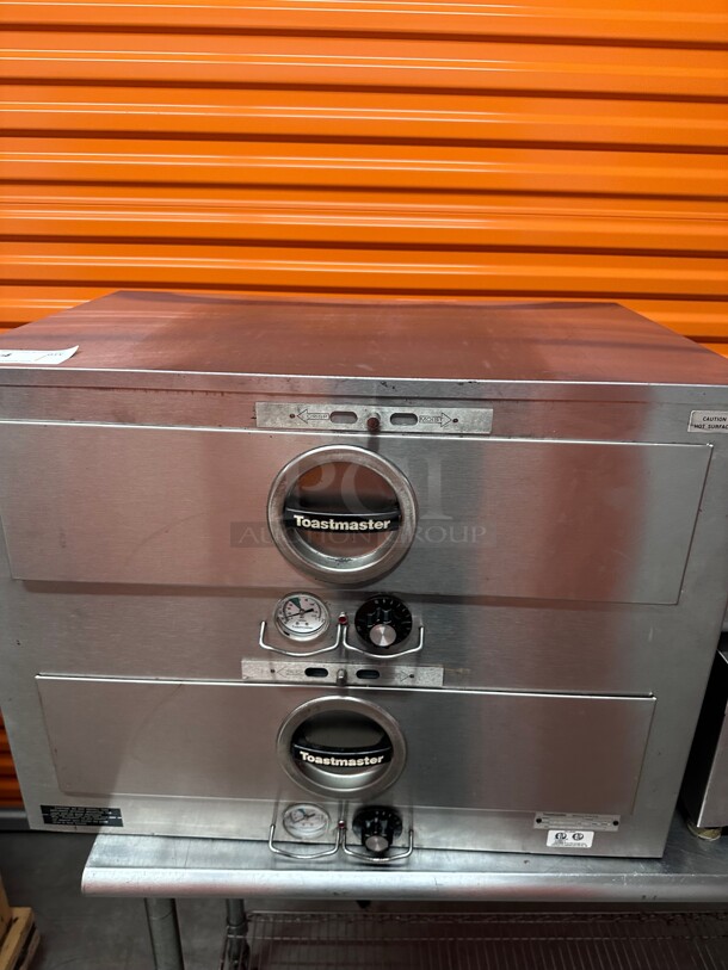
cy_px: 485
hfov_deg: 56.8
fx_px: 673
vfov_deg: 71.6
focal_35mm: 24
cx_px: 364
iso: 320
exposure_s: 1/60
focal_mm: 6.86
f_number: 1.78
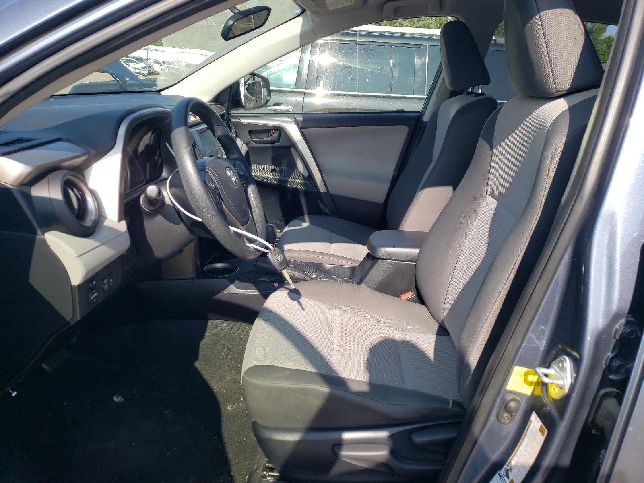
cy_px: 242
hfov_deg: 67.3
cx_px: 322
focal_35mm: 26
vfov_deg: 53.1
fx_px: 484
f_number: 1.5
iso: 50
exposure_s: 1/1111
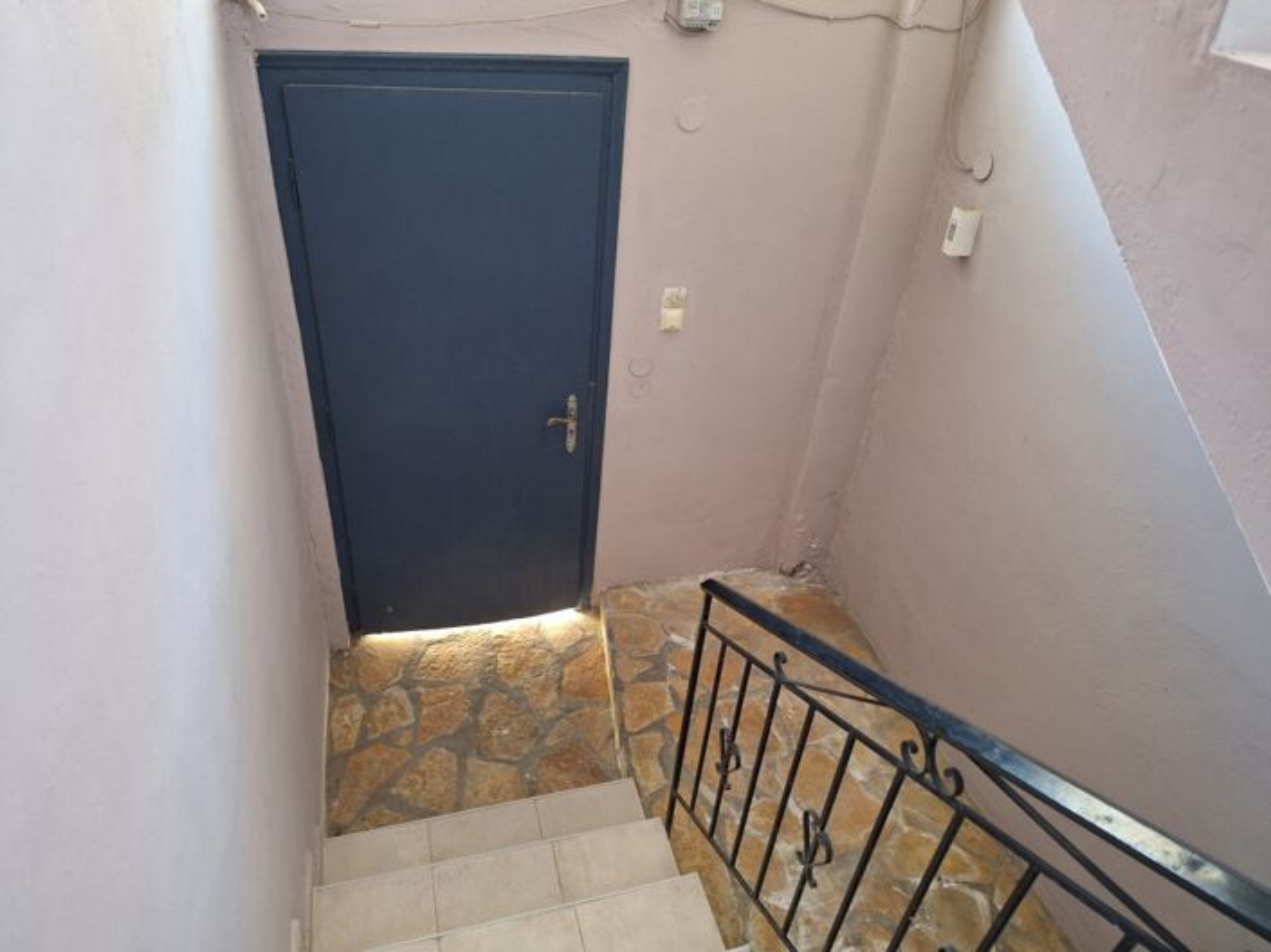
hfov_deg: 74.0
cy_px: 476
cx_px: 636
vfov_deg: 58.8
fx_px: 844
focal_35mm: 23
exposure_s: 1/25
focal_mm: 5.54
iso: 320
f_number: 1.8
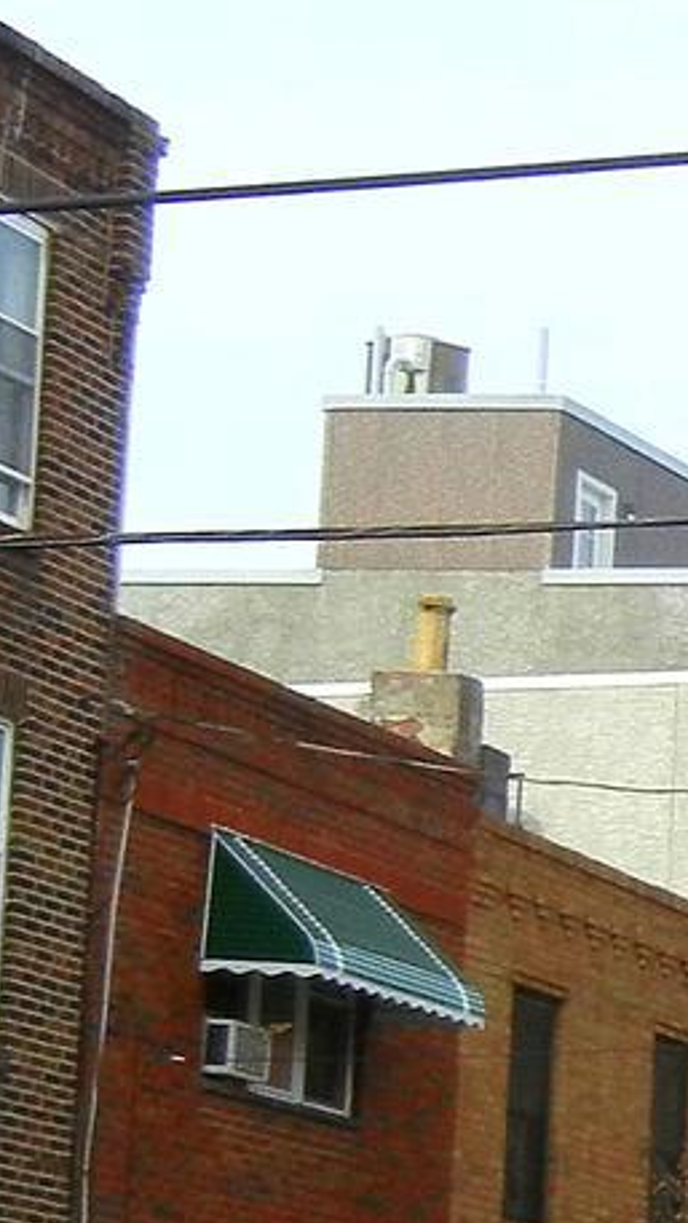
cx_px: 1770
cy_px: 1279
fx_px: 5385
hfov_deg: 6.8
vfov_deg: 12.8
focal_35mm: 166
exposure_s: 1/990
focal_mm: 6.2
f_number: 3.6
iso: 160
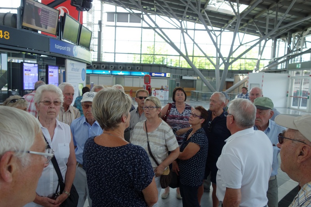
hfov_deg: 65.5
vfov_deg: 46.4
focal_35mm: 28
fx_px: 242
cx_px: 156
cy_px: 104
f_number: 2.5
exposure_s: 1/100
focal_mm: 10.4
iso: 125
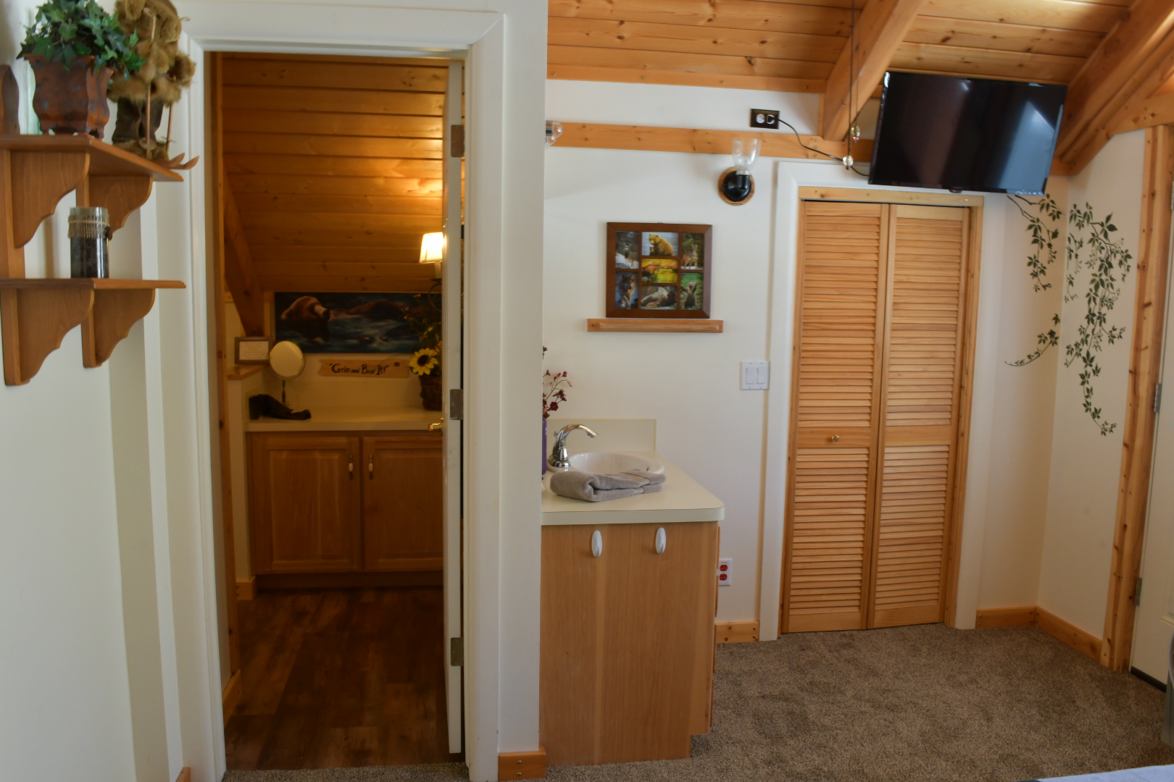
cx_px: 587
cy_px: 391
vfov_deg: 47.9
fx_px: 880
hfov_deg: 67.4
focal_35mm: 27
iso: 640
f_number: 16
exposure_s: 1/5
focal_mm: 18
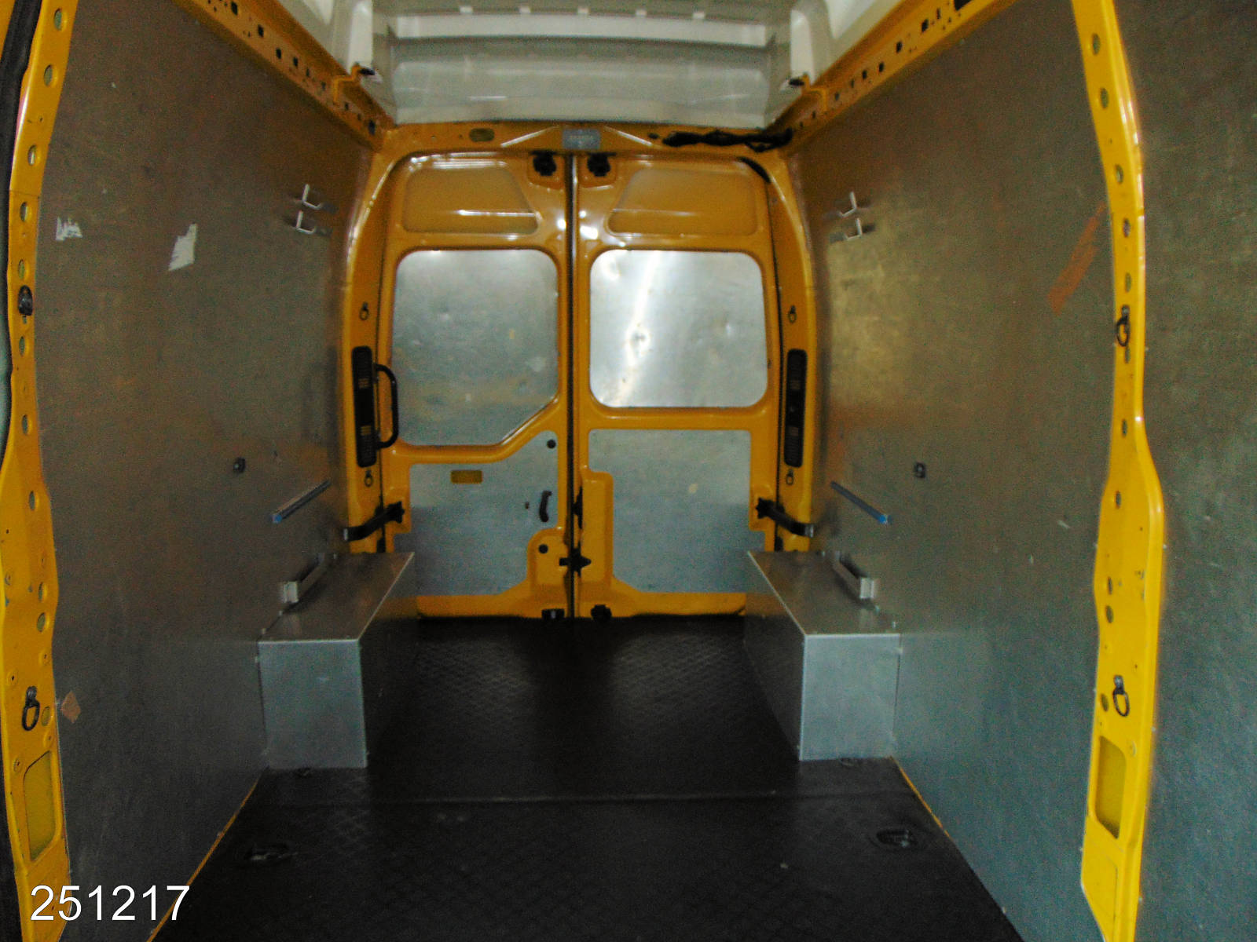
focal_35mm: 25
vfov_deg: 54.9
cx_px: 628
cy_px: 471
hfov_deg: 69.4
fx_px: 908
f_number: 3
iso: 200
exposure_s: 1/30
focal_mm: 4.5
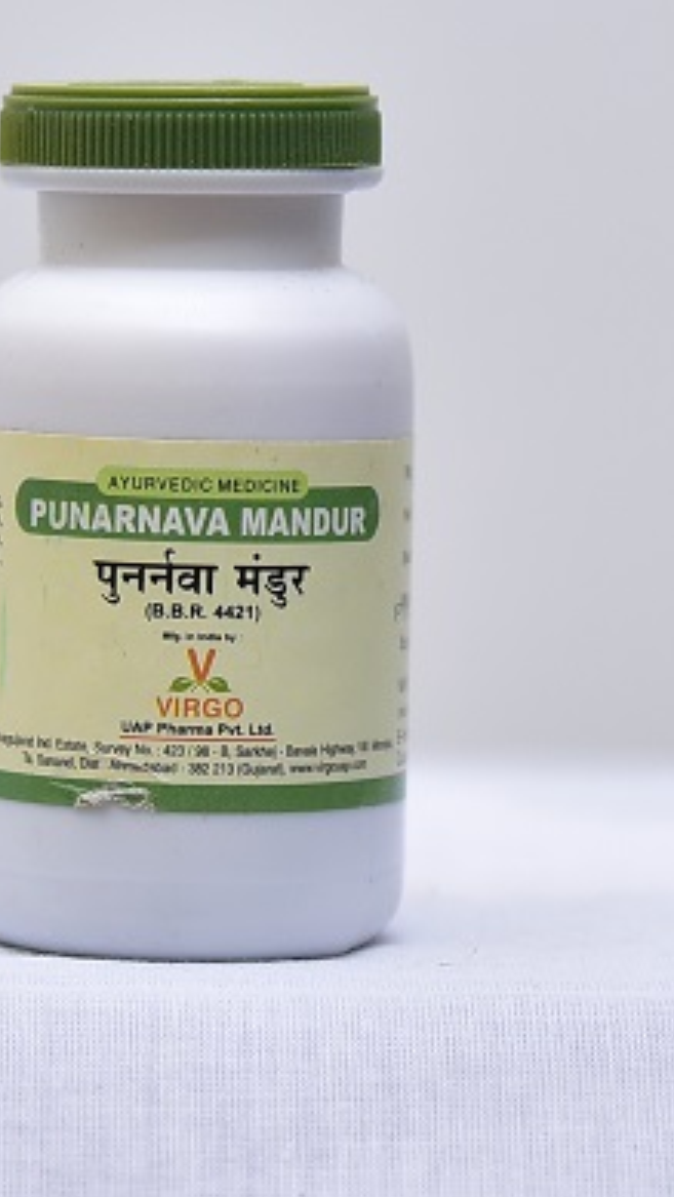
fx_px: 3143
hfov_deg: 12.2
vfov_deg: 21.6
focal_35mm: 99
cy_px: 560
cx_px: 206
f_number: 4
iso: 1250
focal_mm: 70
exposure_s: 1/125
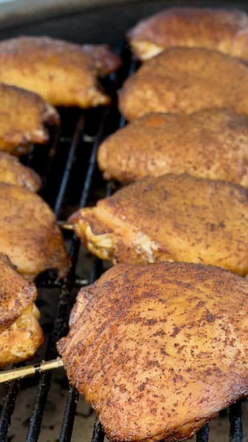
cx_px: 163
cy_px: 239
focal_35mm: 65
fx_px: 761
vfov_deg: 32.3
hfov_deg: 18.5
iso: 80
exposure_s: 1/186
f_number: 1.78
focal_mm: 6.76
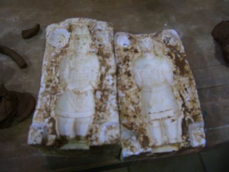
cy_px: 86
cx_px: 114
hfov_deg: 49.0
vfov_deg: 37.7
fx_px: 251
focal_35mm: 38
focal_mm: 7.9
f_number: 2.8
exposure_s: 1/25
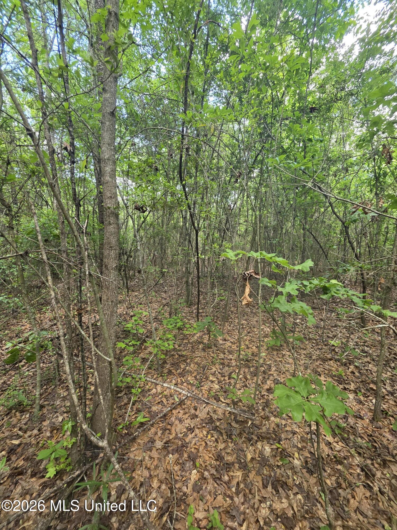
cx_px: 198
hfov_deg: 89.9
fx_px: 199
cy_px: 265
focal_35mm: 13
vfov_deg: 106.2
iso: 200
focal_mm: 2.2
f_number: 1.9
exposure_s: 1/120
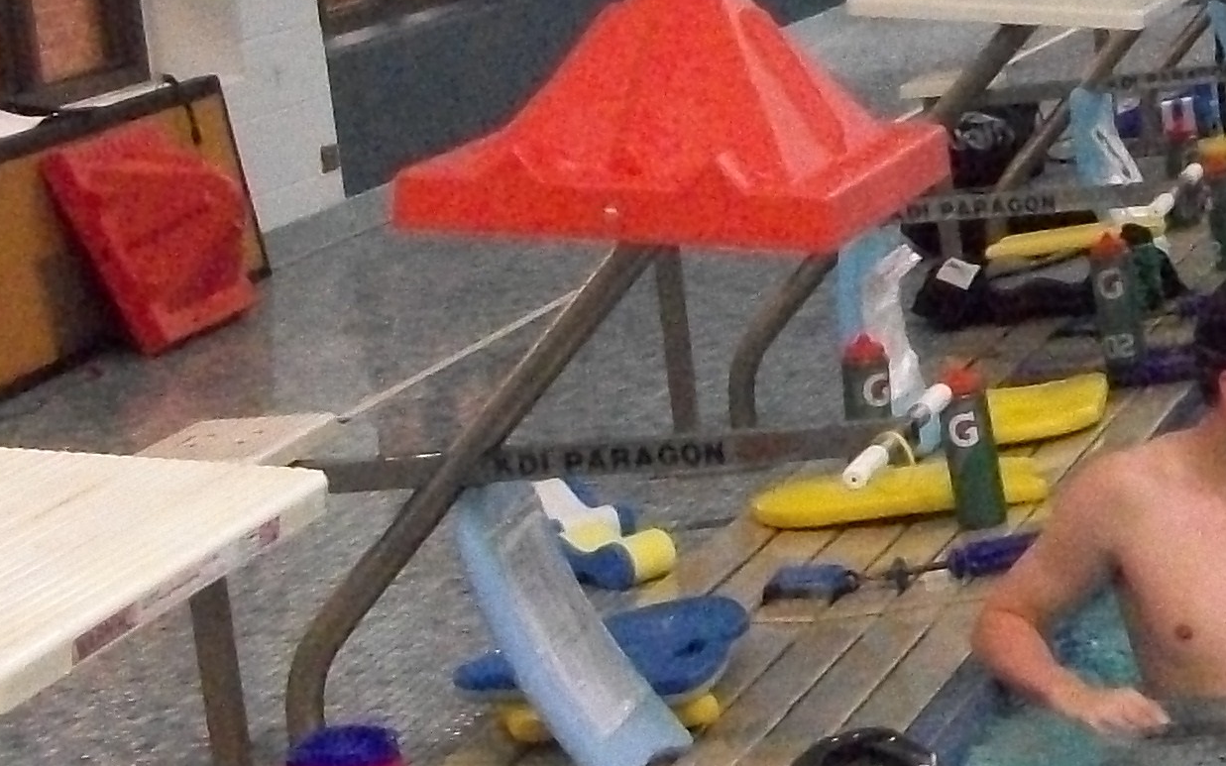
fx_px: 4009
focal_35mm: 120
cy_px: 383
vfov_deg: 10.9
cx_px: 1753
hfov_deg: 16.1
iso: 640
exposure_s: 1/60
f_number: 3.1
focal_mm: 6.3
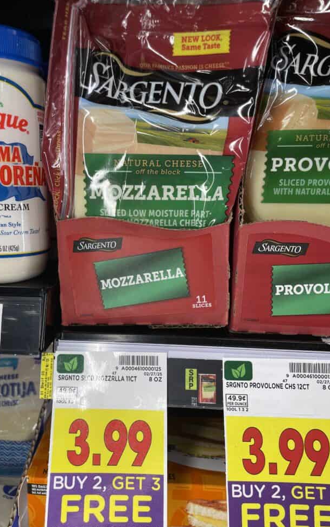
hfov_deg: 43.0
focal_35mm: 29
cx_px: 134
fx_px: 417
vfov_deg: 64.6
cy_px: 274
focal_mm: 4.2
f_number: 1.6
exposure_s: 1/131
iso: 40
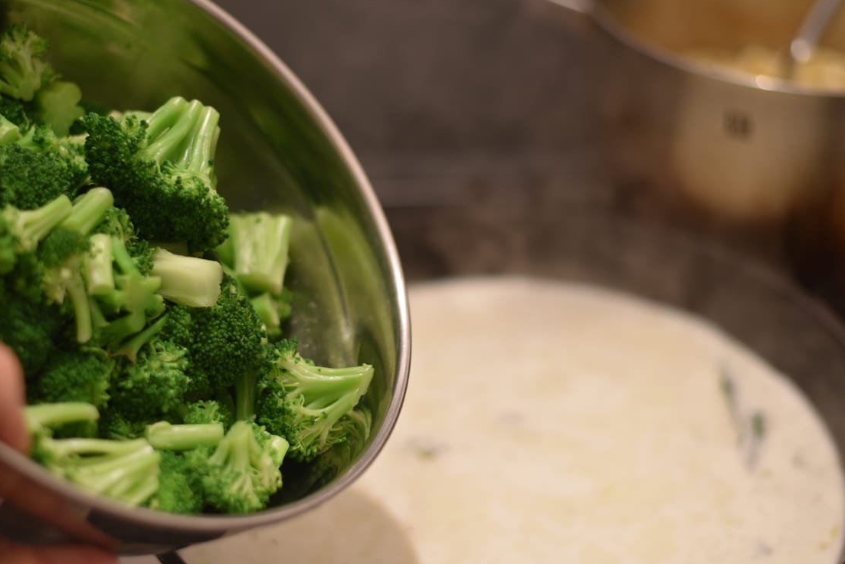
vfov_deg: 23.4
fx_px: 1362
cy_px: 291
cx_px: 389
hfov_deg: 34.5
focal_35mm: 58
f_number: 2.2
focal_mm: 50
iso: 800
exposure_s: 1/60
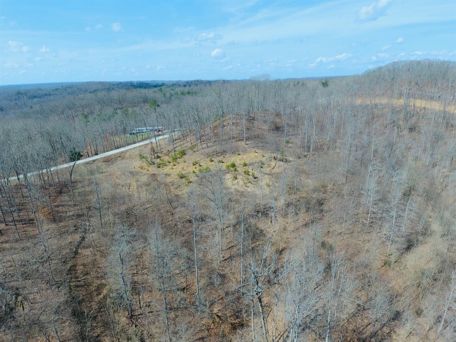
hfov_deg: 91.0
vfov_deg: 74.7
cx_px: 228
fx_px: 224
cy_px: 171
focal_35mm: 17
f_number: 2.8
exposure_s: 1/876
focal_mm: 3.15
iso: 100
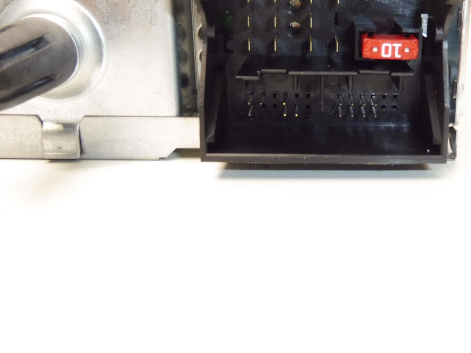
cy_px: 87
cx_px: 333
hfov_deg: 46.7
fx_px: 531
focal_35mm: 39
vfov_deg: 36.0
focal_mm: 4.4
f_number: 3.5
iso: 200
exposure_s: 1/60
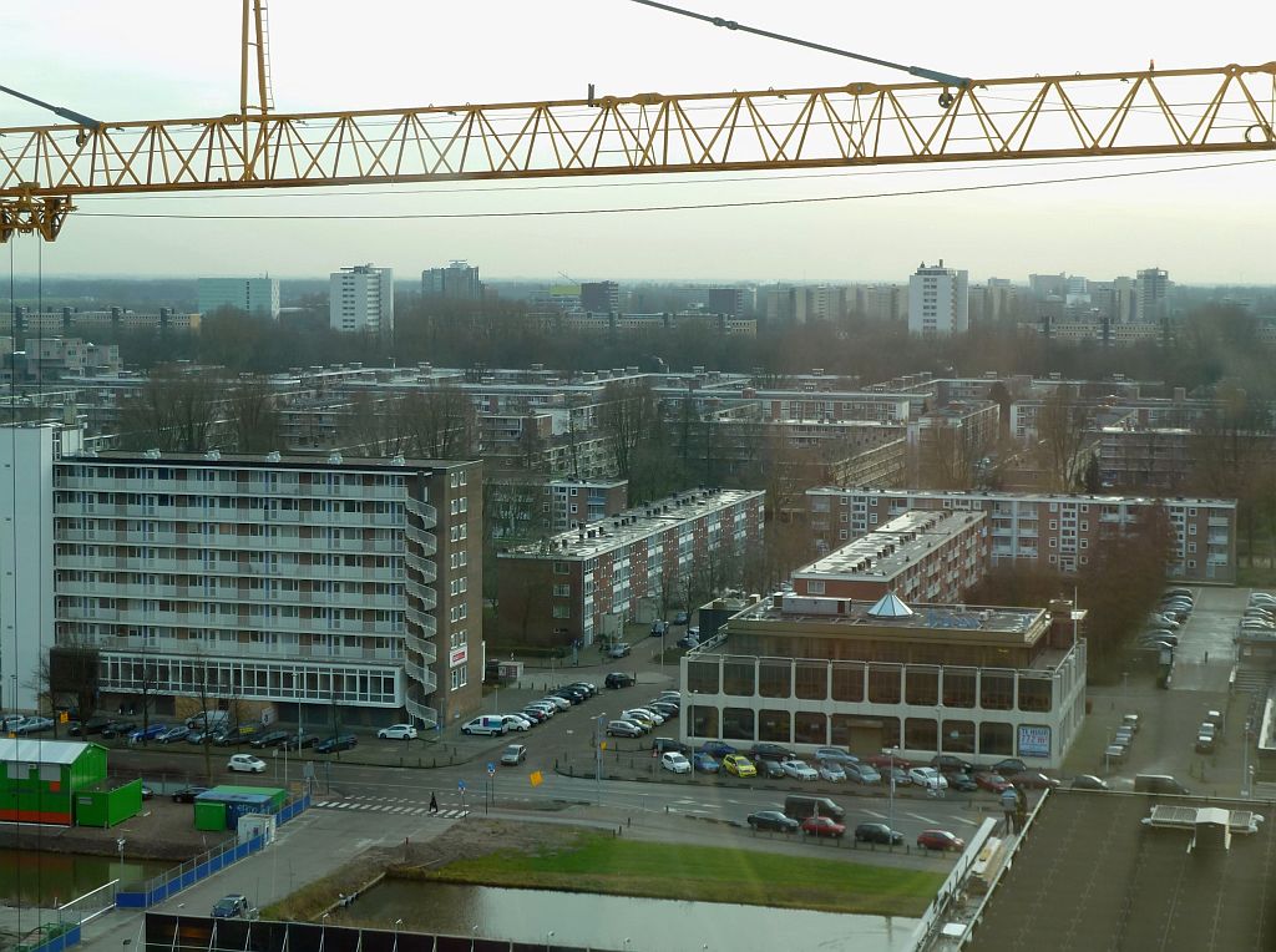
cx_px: 638
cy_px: 476
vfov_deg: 23.2
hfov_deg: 30.8
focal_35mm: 63
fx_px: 2318
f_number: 4
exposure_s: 1/50
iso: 80
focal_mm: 10.3
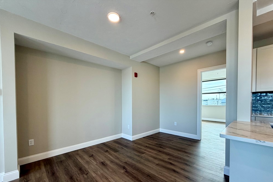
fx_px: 114
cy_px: 104
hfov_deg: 100.4
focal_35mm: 15
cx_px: 138
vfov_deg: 76.8
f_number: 2.2
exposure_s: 1/120
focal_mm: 2.22
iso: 125
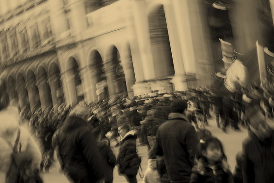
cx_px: 137
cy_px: 92
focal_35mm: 75
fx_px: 571
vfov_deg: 18.2
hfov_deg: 27.0
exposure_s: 1/40
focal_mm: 50
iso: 100
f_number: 6.3
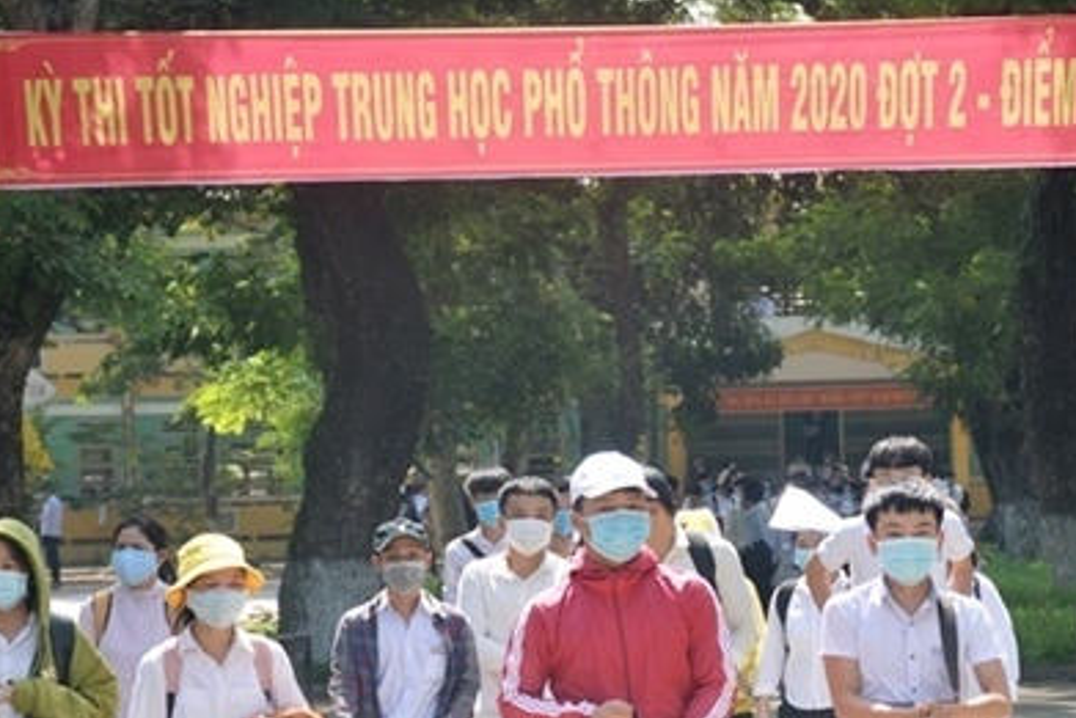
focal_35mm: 152
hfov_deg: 13.5
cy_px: 542
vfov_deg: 9.0
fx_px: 4545
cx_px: 682
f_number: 8
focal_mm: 66
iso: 500
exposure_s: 1/1000
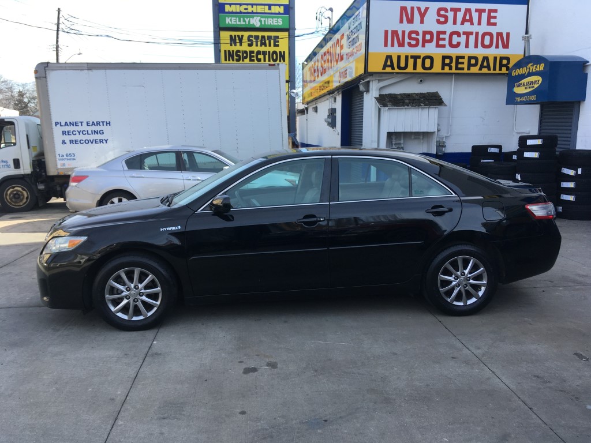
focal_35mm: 29
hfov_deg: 61.7
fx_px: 495
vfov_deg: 48.2
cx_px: 296
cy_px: 222
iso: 25
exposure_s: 1/432
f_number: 2.2
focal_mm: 4.15
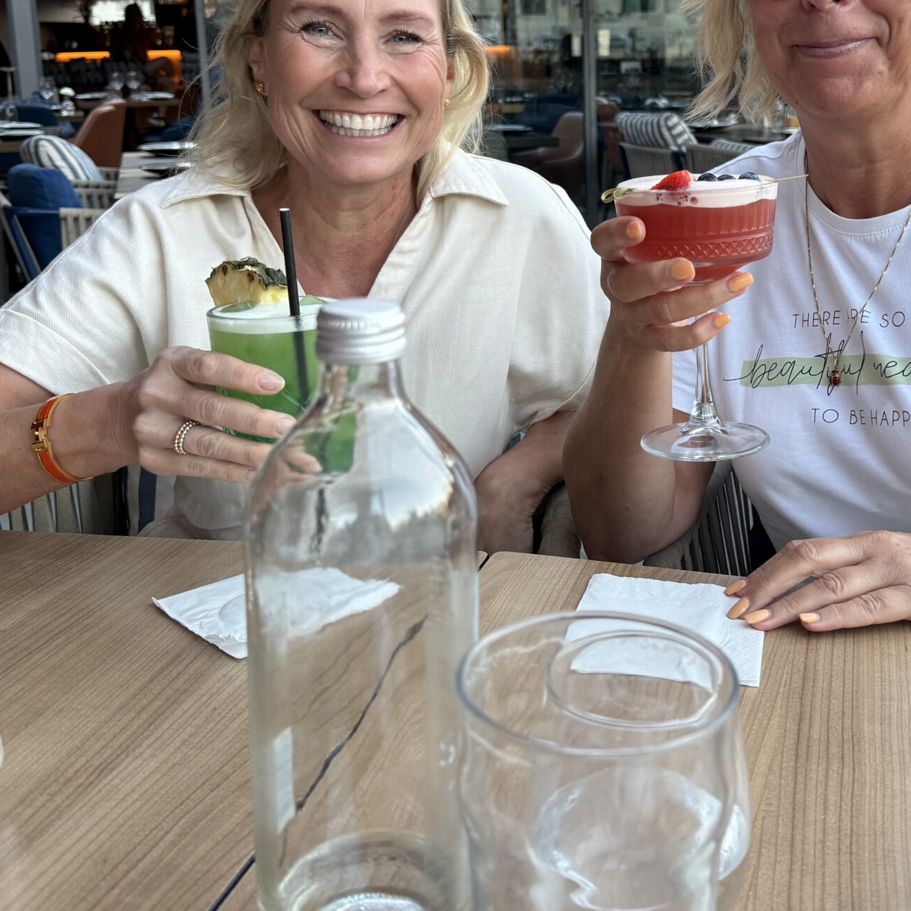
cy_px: 310
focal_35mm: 42
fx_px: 1251
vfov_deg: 39.6
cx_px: 612
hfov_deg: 39.5
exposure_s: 1/121
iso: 160
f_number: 1.78
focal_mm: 6.76
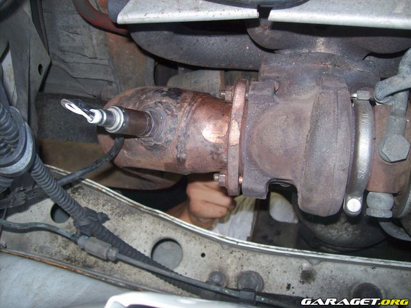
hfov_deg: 51.4
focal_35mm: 36
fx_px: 427
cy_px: 154
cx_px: 206
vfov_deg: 39.7
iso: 80
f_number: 2.7
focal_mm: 6
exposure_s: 1/64
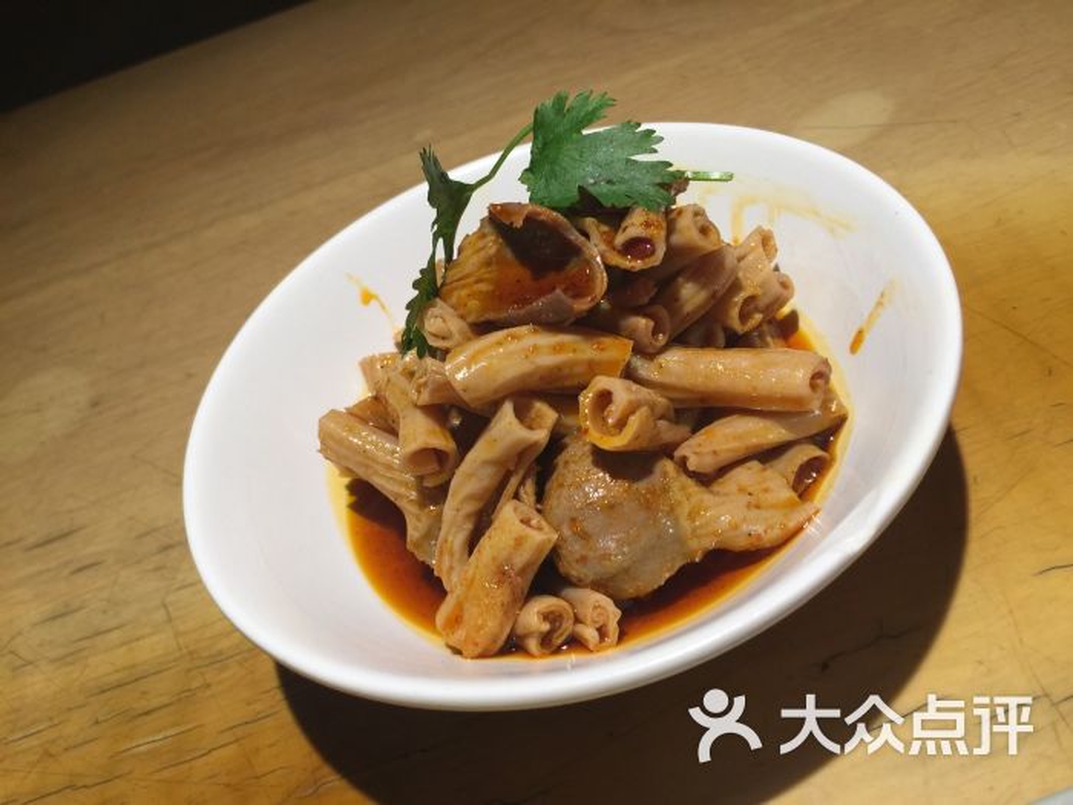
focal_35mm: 29
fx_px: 899
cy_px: 402
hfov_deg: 61.7
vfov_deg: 48.2
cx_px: 536
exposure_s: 1/33
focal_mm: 4.15
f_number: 2.2
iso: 40
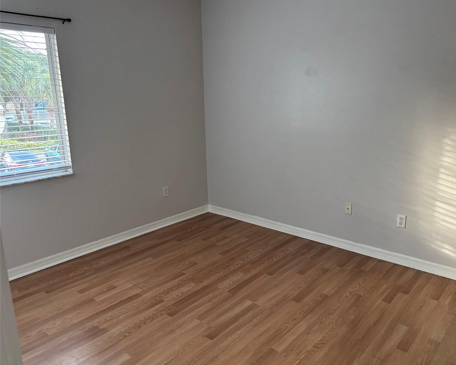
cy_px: 181
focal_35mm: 28
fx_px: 378
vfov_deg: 51.5
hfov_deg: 62.1
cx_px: 251
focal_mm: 5.96
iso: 250
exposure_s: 1/60
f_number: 1.6
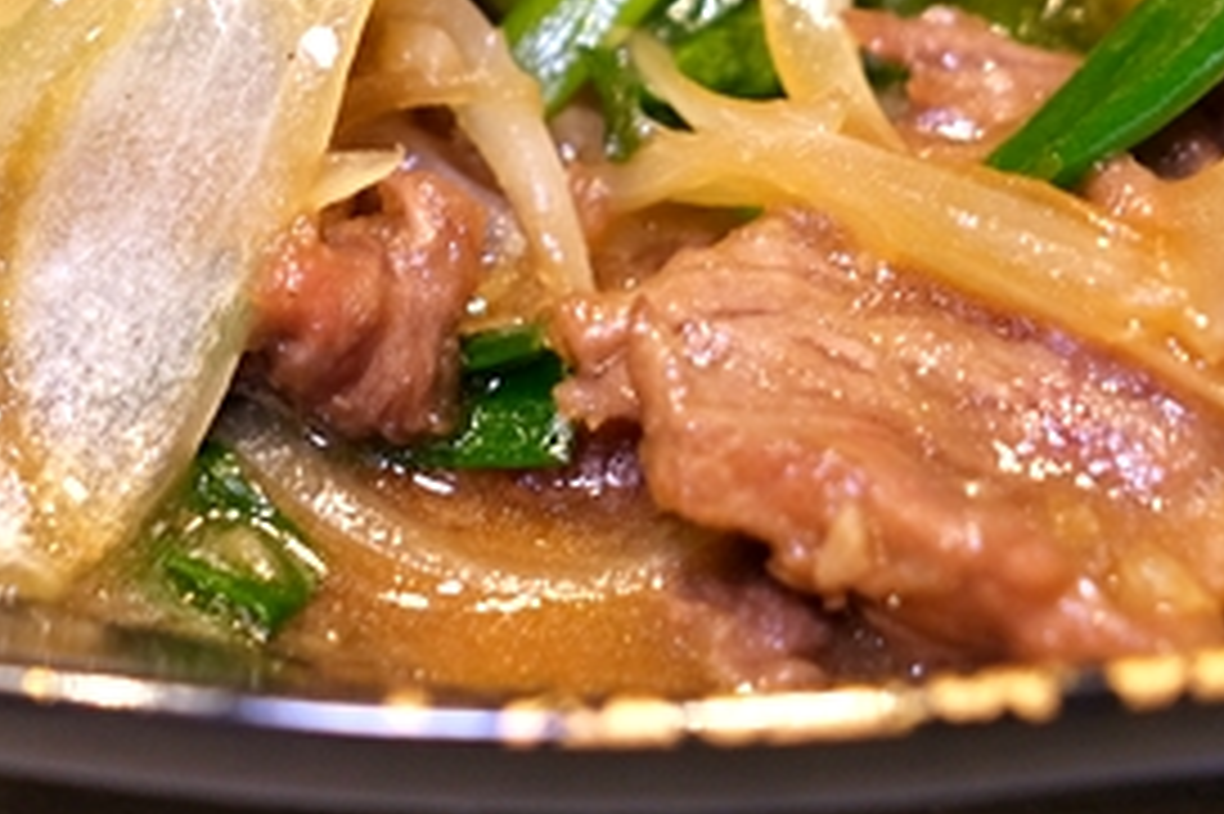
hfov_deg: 17.6
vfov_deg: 11.5
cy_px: -234
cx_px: 396
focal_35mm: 116
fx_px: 3941
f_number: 2.8
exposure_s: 1/60
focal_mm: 23
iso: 1000
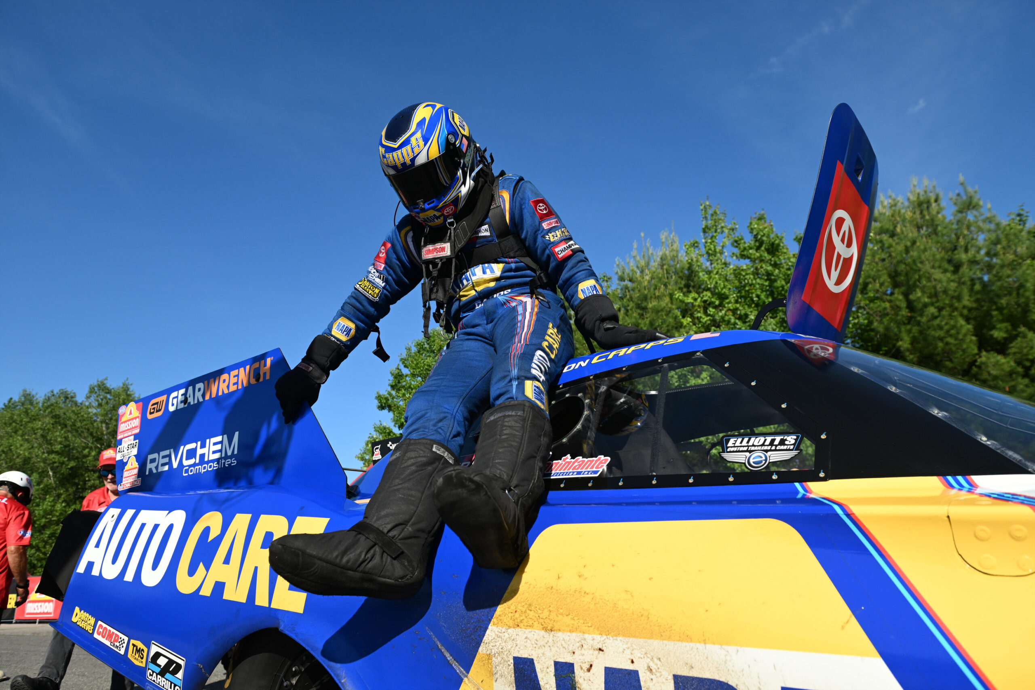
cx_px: 518
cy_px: 345
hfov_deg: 73.7
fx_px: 690
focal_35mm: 24
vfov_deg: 53.1
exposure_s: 1/2500
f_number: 4.5
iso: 320
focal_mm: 24
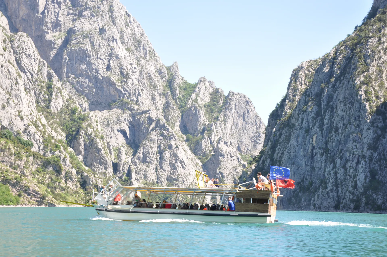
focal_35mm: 60
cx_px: 194
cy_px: 128
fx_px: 644
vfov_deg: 22.6
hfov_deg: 33.4
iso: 200
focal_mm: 40
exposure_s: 1/200
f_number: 7.1
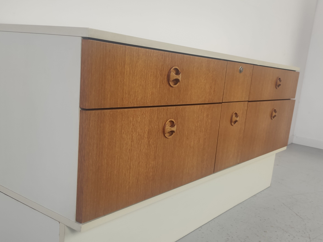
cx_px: 185
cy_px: 144
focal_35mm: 37
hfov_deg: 50.0
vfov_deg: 38.5
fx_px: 345
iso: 130
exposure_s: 1/100
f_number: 1.75
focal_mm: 4.75
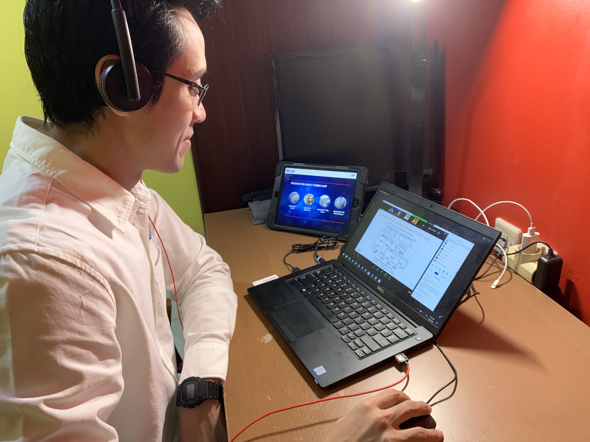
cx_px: 295
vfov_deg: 53.1
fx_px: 443
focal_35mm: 26
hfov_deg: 67.3
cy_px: 221
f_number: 1.8
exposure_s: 1/33
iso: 400
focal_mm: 4.25
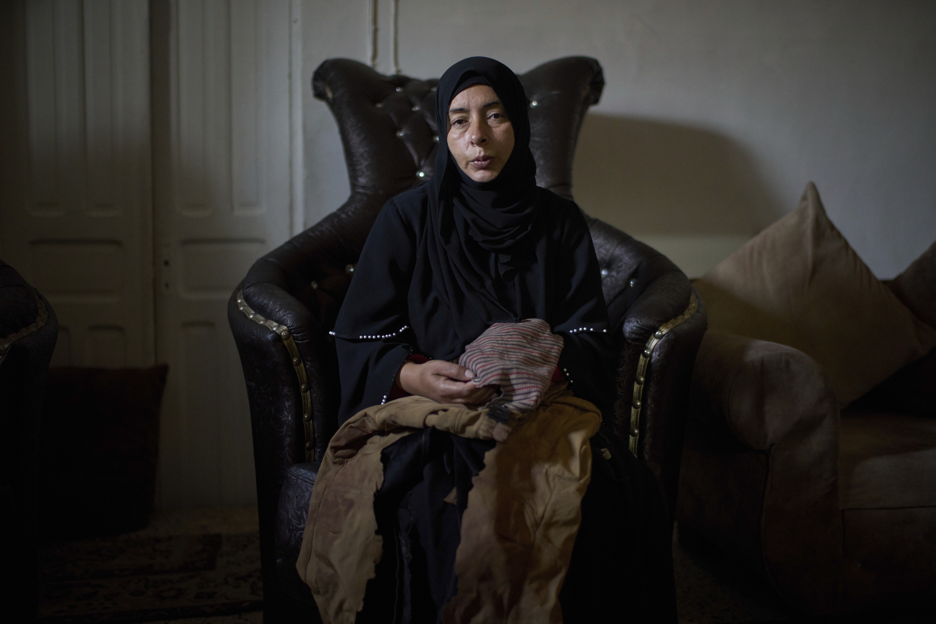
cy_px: 312
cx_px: 468
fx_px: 910
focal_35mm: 35
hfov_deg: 54.4
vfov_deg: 37.9
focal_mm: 35
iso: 2500
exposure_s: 1/80
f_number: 1.4
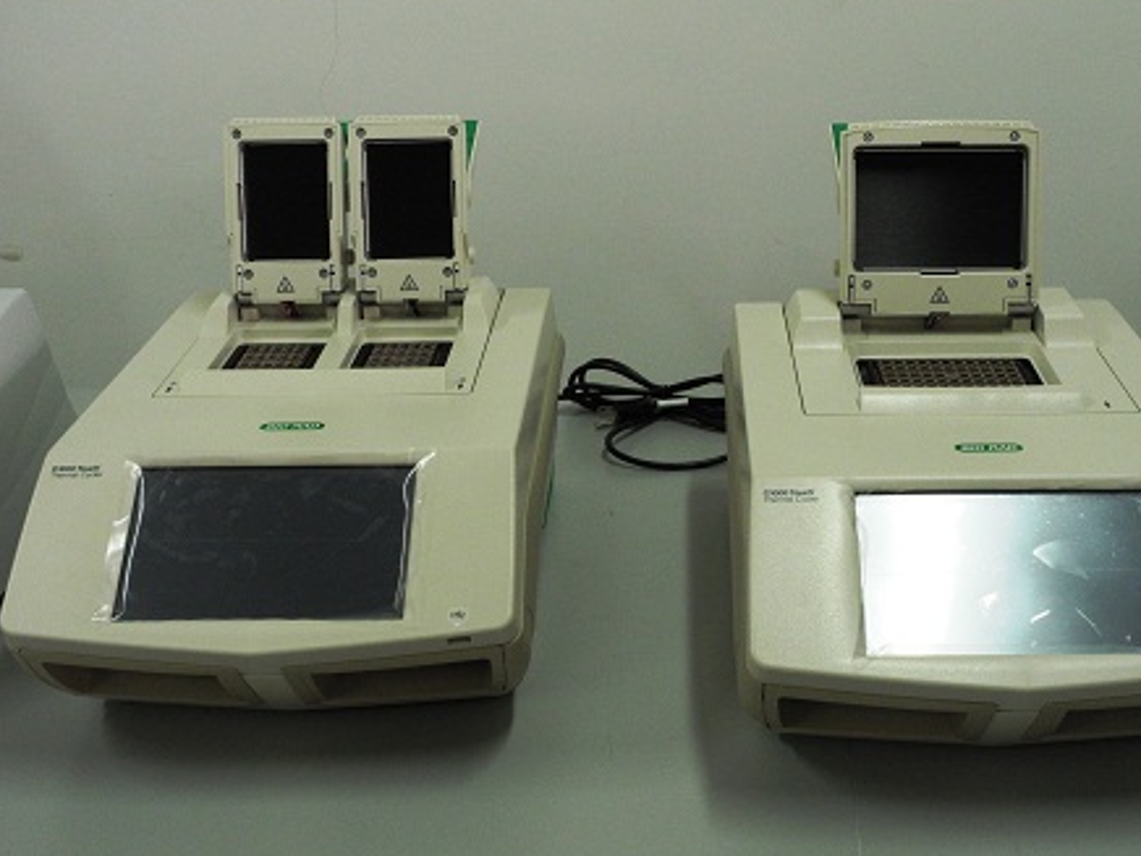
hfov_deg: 40.4
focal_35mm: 47
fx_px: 1549
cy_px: 412
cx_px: 641
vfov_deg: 30.9
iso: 396
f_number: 6.3
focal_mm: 8.8
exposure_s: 1/32.1
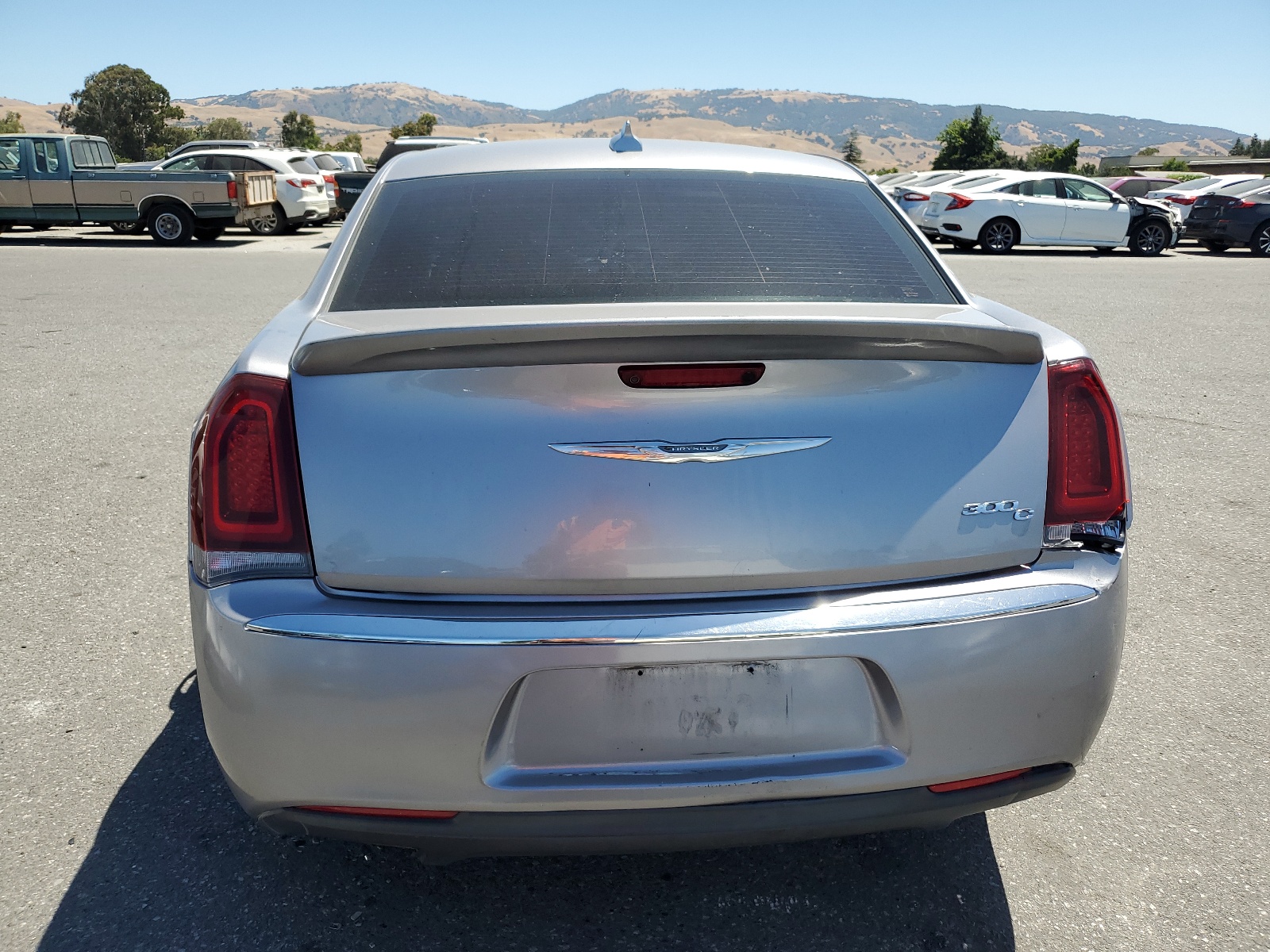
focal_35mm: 26
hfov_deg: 67.3
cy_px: 476
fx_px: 954
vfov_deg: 53.1
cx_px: 635
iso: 50
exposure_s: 1/2500
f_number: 1.5
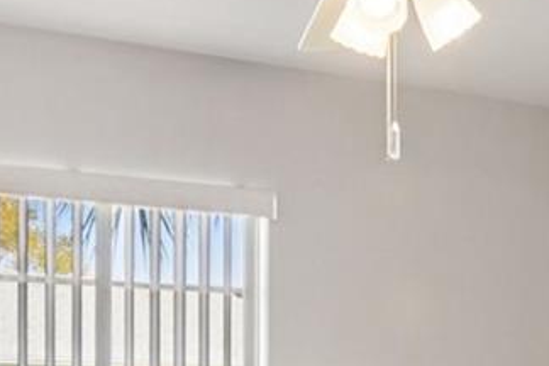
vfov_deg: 16.7
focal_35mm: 79
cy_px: 417
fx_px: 1205
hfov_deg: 25.3
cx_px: 420
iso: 400
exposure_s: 1/30
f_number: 8
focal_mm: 16
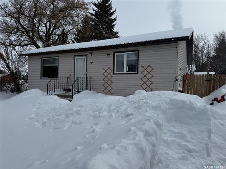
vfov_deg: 56.8
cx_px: 113
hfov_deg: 71.6
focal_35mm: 24
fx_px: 157
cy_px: 84
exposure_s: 1/11905
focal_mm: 6.76
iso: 80
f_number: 1.78
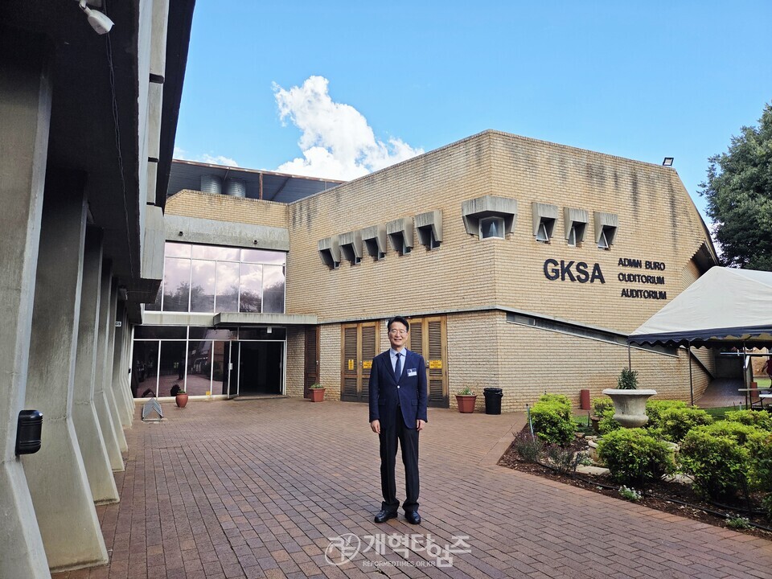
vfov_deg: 58.9
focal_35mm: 23
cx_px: 386
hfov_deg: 73.9
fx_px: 513
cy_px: 290
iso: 80
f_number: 1.8
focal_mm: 5.4
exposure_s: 1/3333
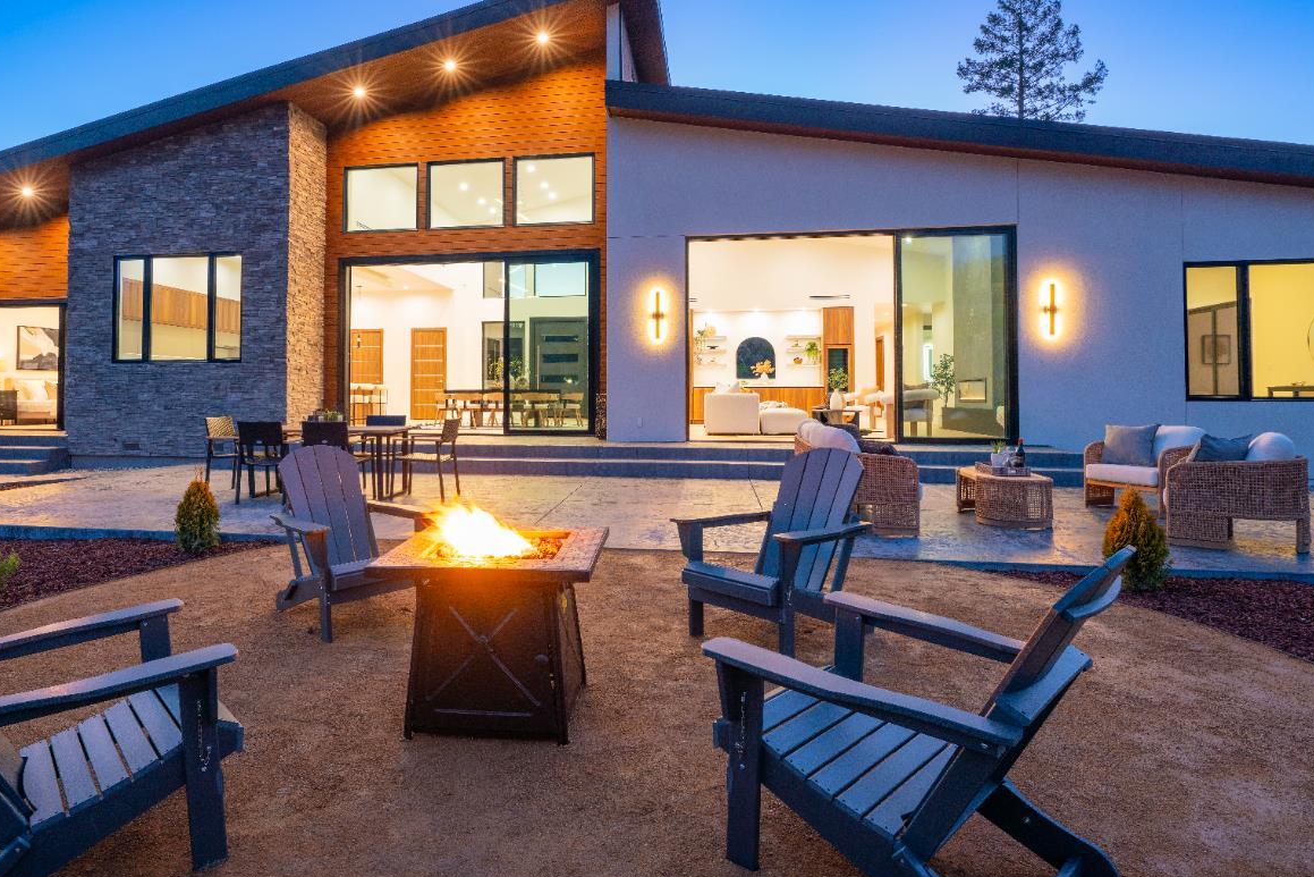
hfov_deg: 78.1
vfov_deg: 57.0
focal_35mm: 22
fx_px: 803
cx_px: 565
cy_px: 368
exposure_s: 1
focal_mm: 17
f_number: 9
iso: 320
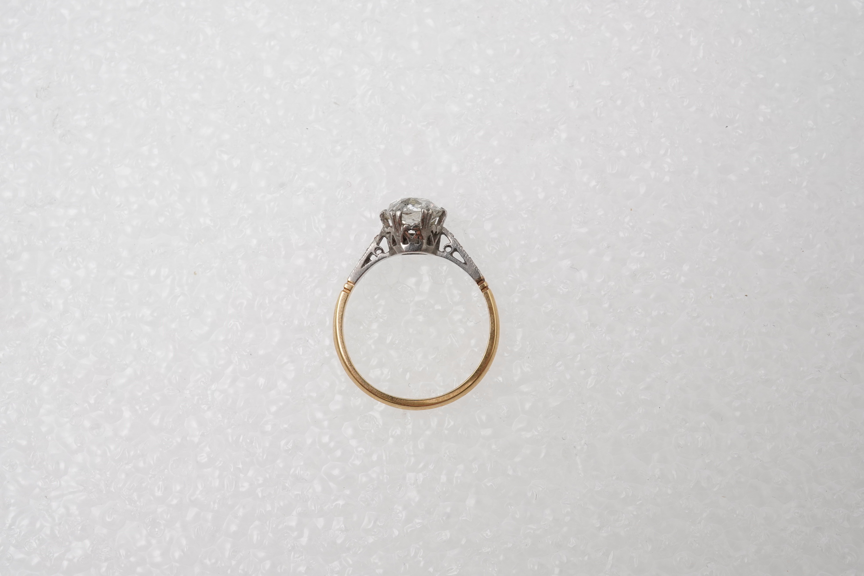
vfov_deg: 29.9
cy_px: 288
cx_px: 432
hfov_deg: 43.6
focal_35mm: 45
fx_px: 1080
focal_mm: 30
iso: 500
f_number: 22
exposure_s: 1/125
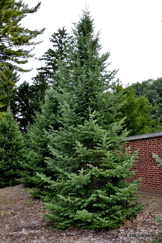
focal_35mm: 32
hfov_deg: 41.6
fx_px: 213
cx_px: 81
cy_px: 122
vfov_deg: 59.5
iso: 200
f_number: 6.3
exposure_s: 1/200
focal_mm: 21
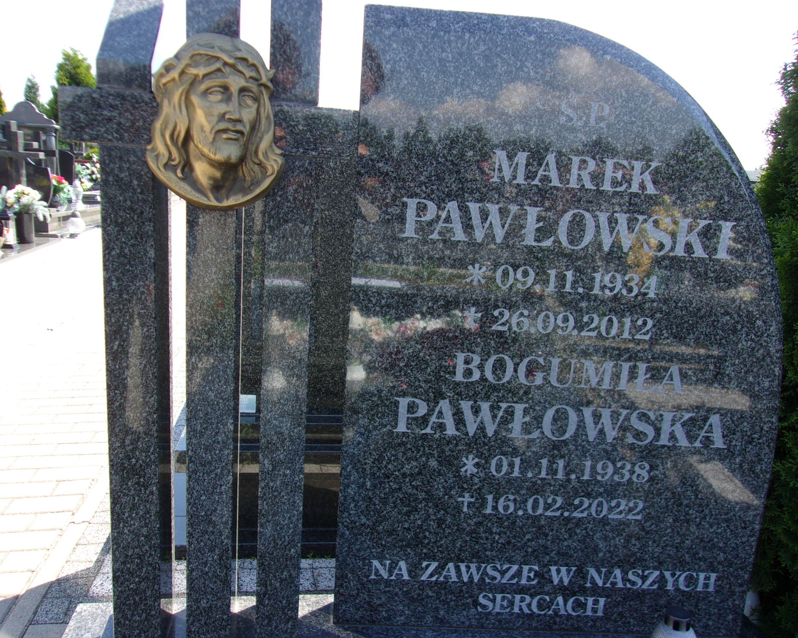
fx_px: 685
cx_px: 398
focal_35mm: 29
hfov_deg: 60.4
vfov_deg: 50.0
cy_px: 319
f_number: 3
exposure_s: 1/300
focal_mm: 4.9
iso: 80
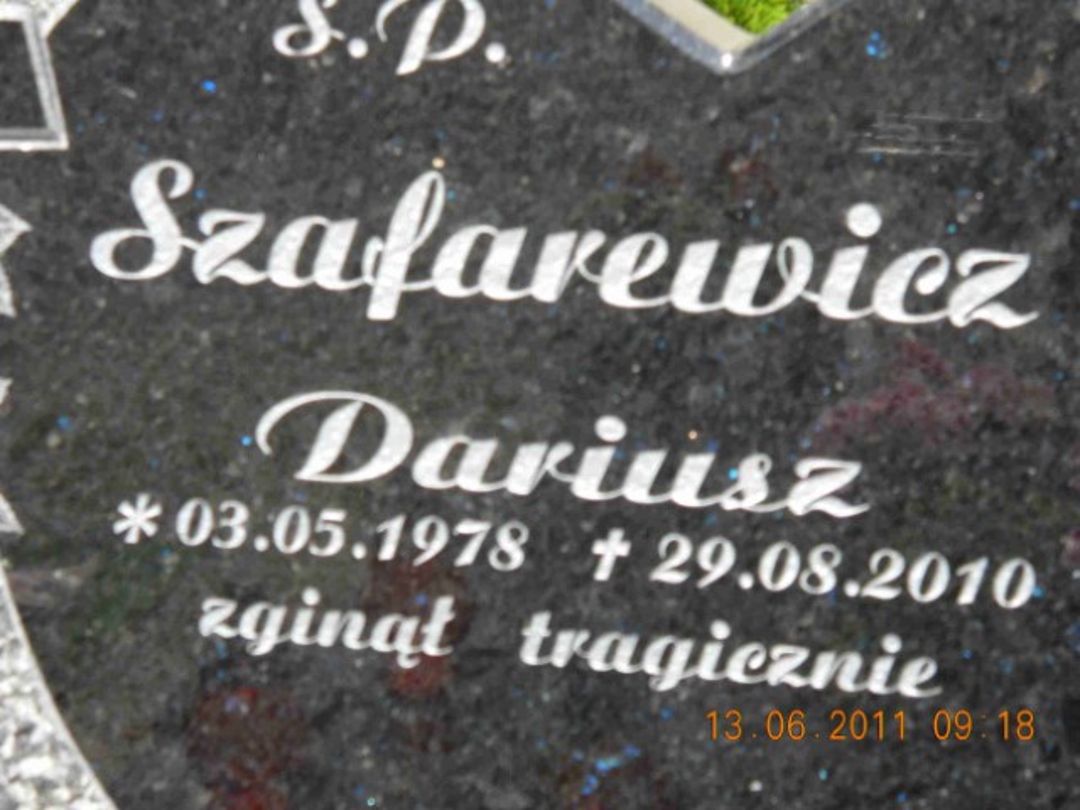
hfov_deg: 15.9
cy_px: 405
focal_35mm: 124
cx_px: 540
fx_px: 3869
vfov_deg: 12.0
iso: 64
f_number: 6
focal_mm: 20.49
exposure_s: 1/100
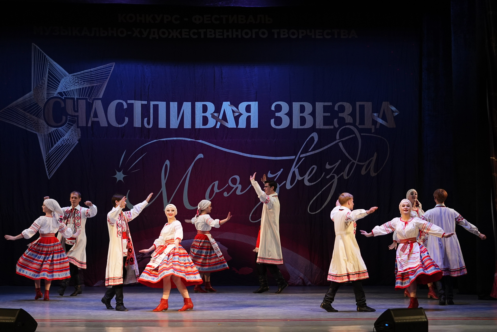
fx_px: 1450
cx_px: 248
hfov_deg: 19.5
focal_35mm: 105
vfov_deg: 13.0
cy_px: 166
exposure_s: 1/400
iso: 1250
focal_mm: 70
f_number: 2.8
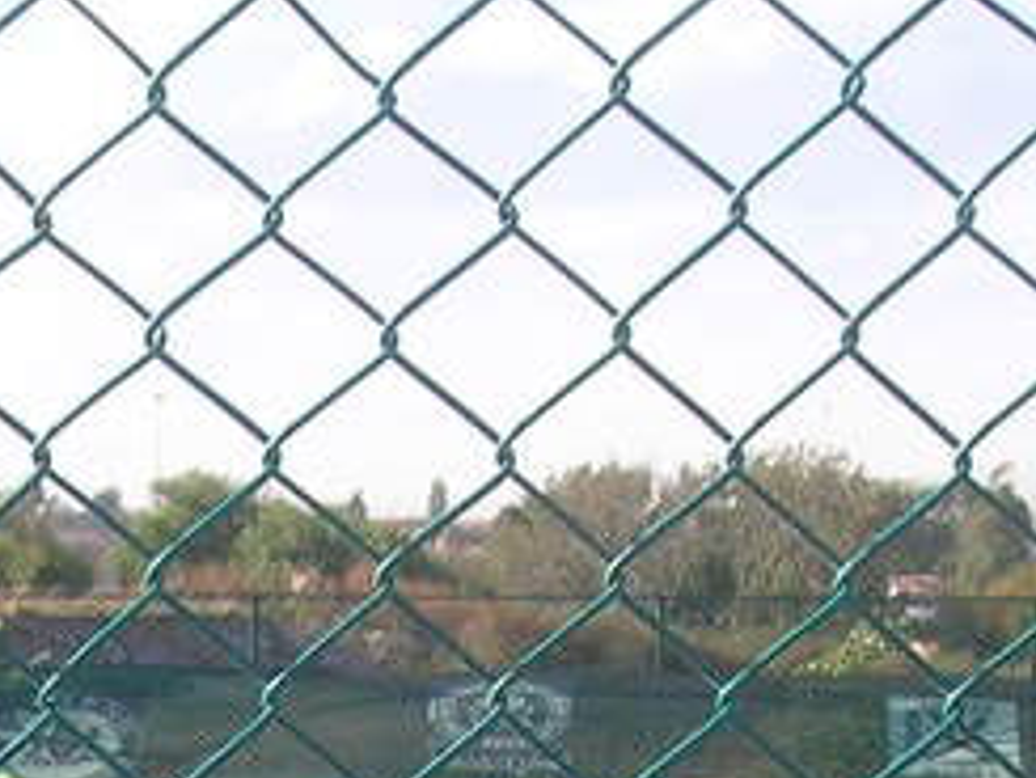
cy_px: 1220
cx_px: 93
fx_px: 3713
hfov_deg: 15.7
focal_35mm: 124
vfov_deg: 11.4
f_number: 5
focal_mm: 6.4
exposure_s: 1/165
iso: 50
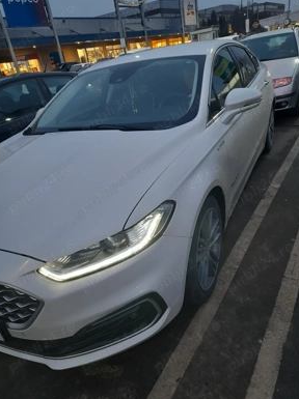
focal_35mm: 26
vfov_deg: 67.3
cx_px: 151
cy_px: 205
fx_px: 300
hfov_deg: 53.0
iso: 250
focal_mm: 4.6
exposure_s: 1/50
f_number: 2
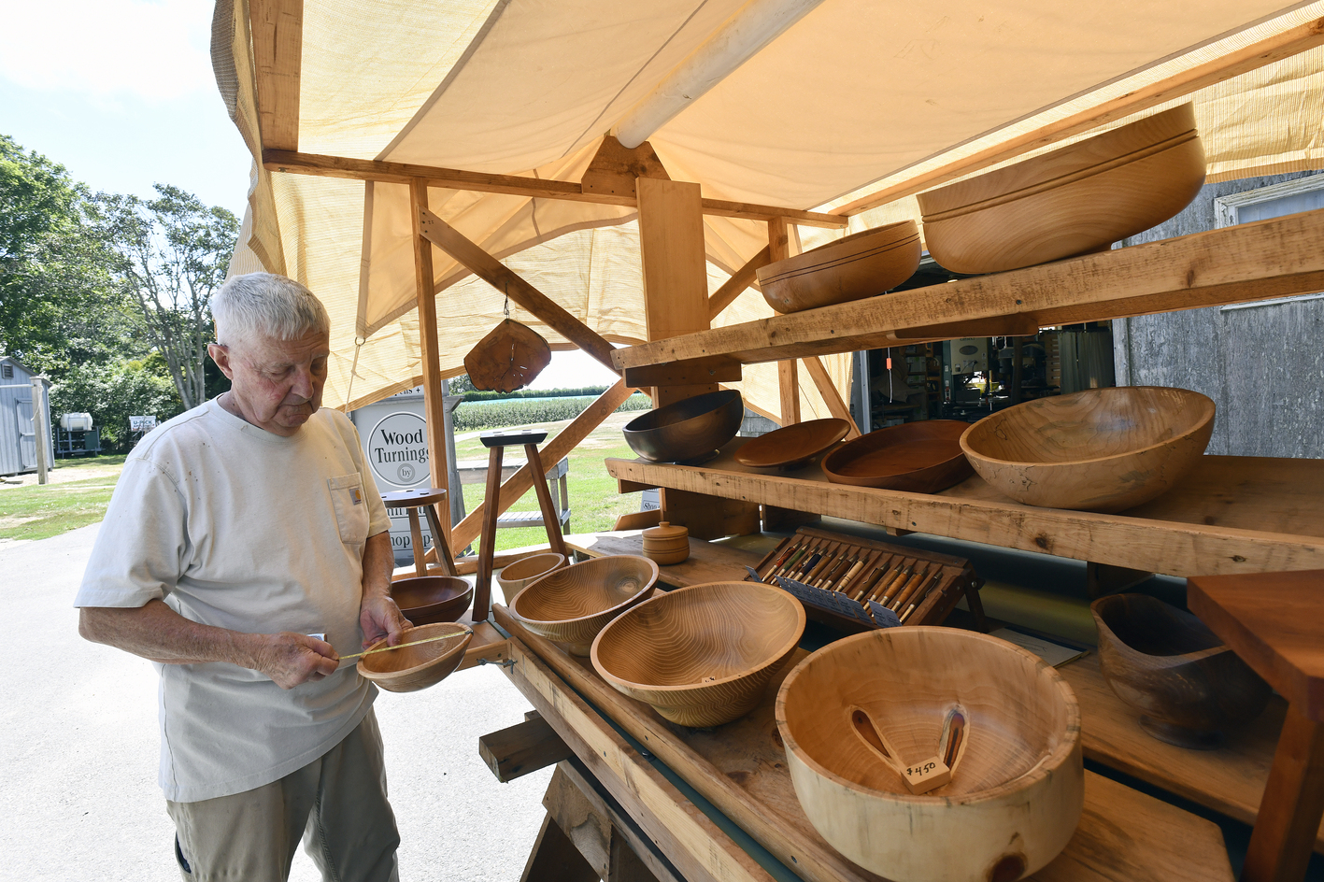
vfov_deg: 67.3
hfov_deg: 90.0
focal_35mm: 18
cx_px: 648
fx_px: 662
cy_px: 416
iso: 640
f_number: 10
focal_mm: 17
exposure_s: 1/400
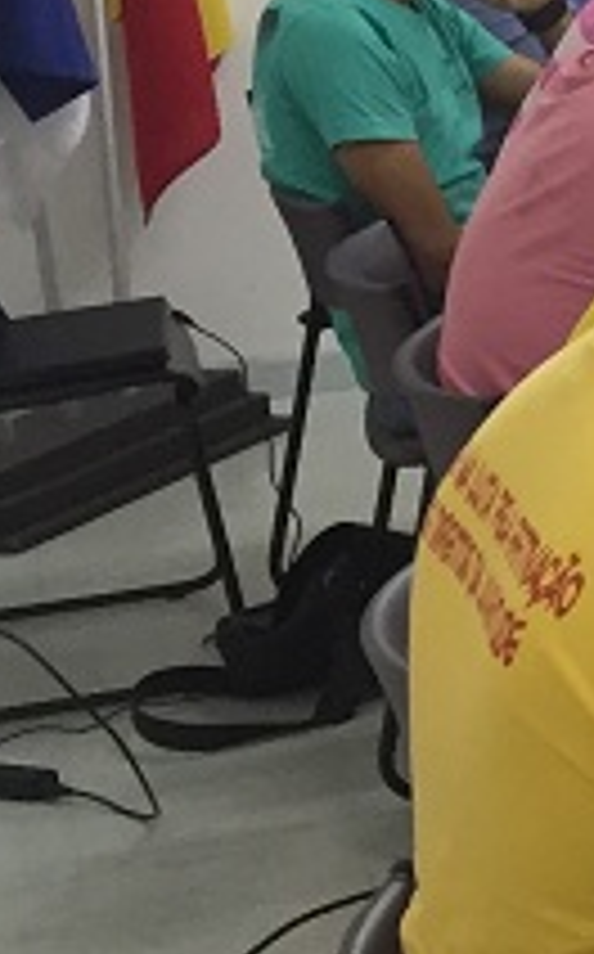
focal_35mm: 135
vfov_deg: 15.5
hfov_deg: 8.2
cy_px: 295
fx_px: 3506
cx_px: 1773
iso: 50
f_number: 2.2
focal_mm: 4.15
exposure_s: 1/30
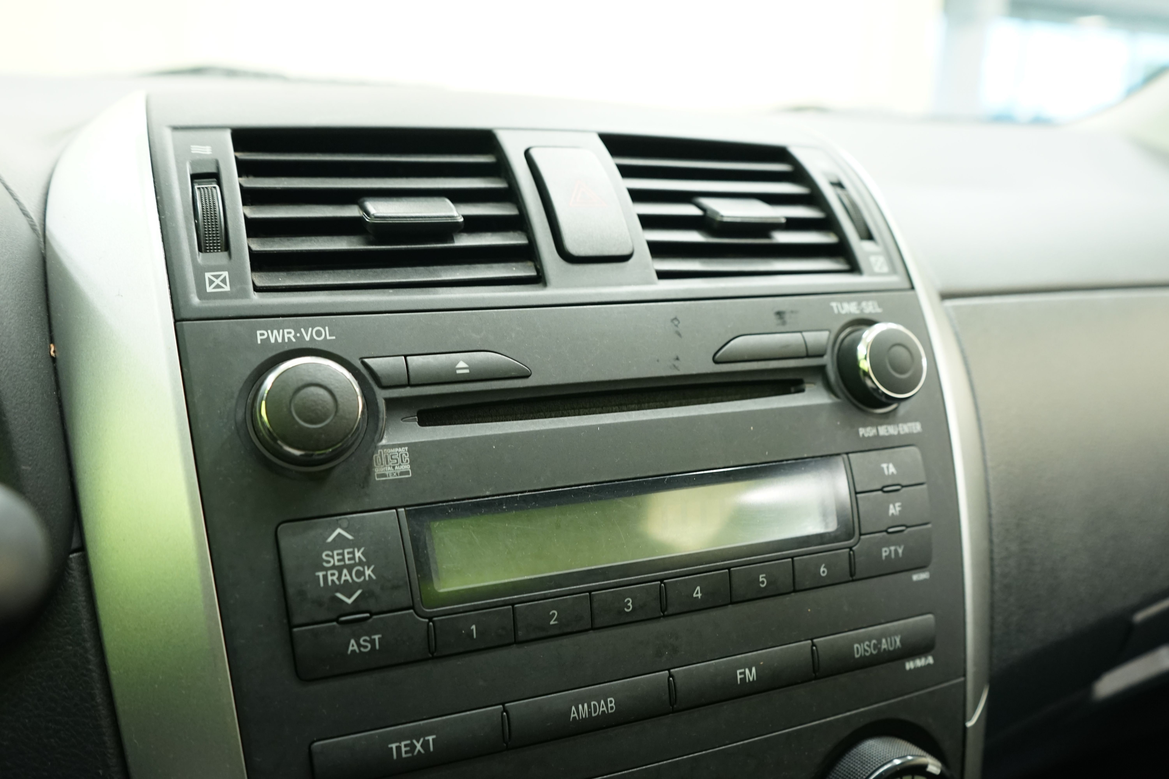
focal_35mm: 29
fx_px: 942
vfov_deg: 45.0
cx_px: 584
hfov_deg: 63.7
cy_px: 390
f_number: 5
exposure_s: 1/13
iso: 1250
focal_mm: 29
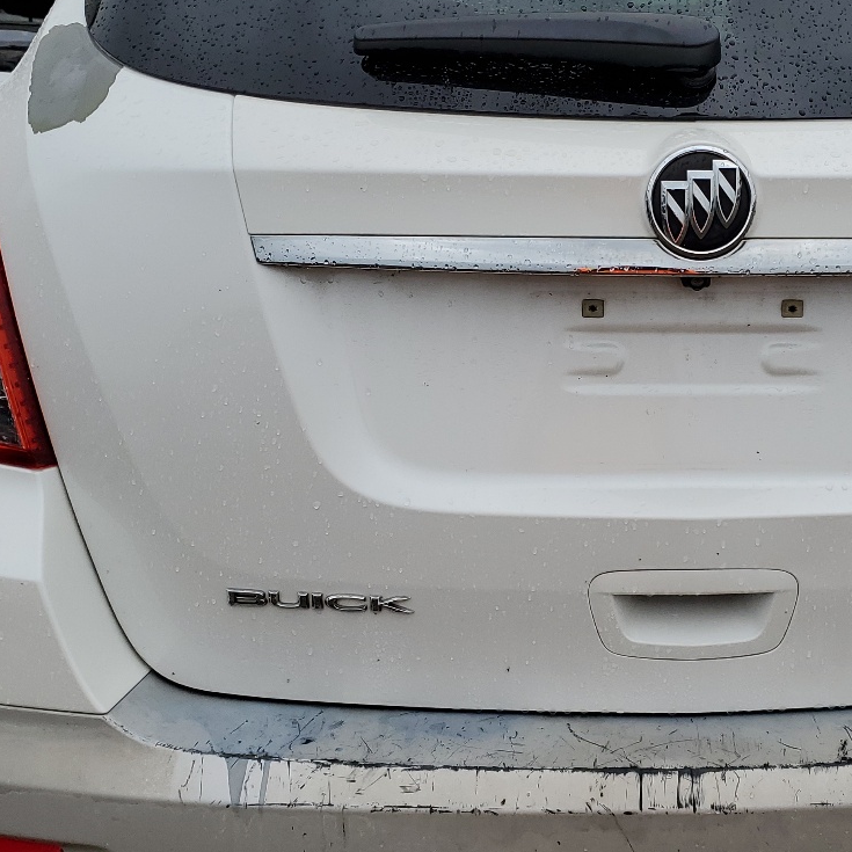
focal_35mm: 50
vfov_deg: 34.0
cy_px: 386
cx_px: 665
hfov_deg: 33.2
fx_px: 1392
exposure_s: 1/1111
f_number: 1.5
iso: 50
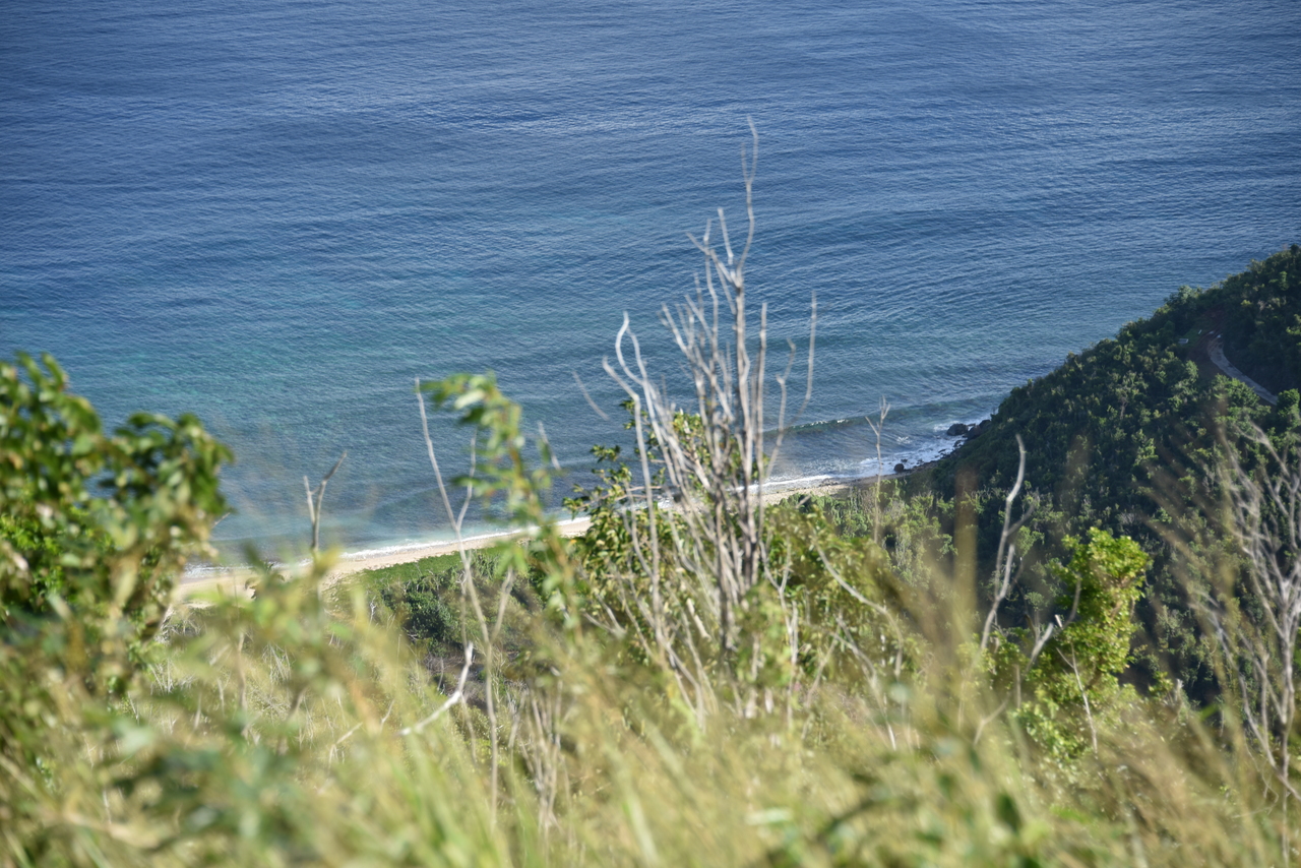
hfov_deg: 13.7
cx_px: 650
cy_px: 434
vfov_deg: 9.2
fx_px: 5422
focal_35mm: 150
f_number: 6.3
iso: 100
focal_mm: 150
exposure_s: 1/320
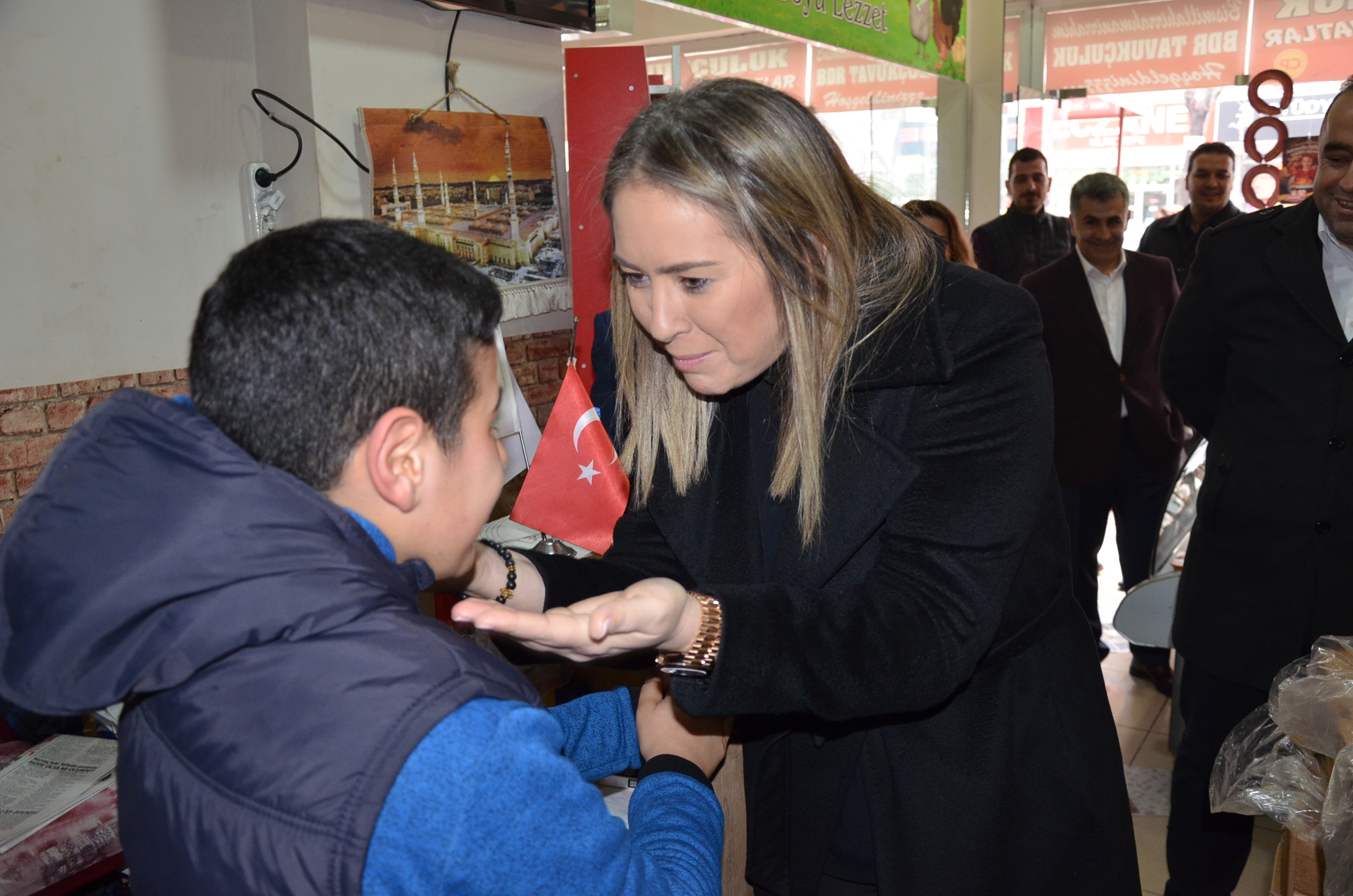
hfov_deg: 59.6
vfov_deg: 41.5
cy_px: 448
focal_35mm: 32
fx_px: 1181
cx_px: 676
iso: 800
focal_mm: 21
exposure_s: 1/60
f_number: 3.8
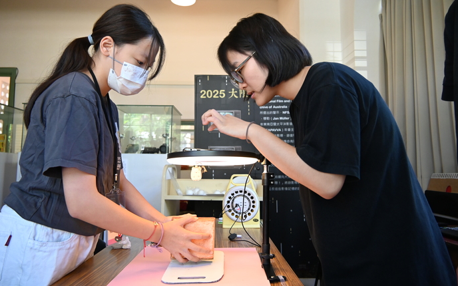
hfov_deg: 66.5
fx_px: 349
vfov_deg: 44.5
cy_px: 132
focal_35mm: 28
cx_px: 229
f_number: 3.5
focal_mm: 18
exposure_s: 1/125
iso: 1250
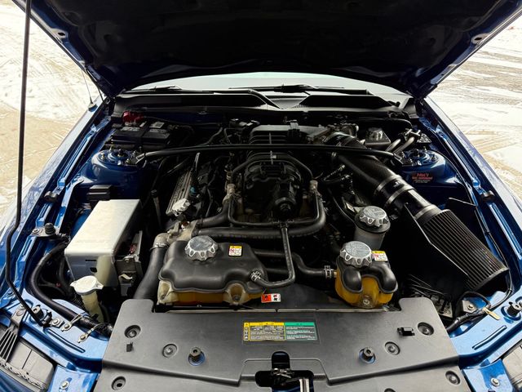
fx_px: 362
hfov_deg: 71.6
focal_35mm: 24
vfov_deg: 56.8
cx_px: 261
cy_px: 196
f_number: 1.78
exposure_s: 1/197
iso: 200
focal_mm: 6.76
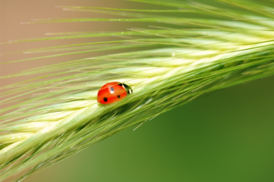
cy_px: 91
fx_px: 1710
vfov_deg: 6.1
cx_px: 137
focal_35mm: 225
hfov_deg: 9.2
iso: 100
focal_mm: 150
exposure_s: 1/80
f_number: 4.2
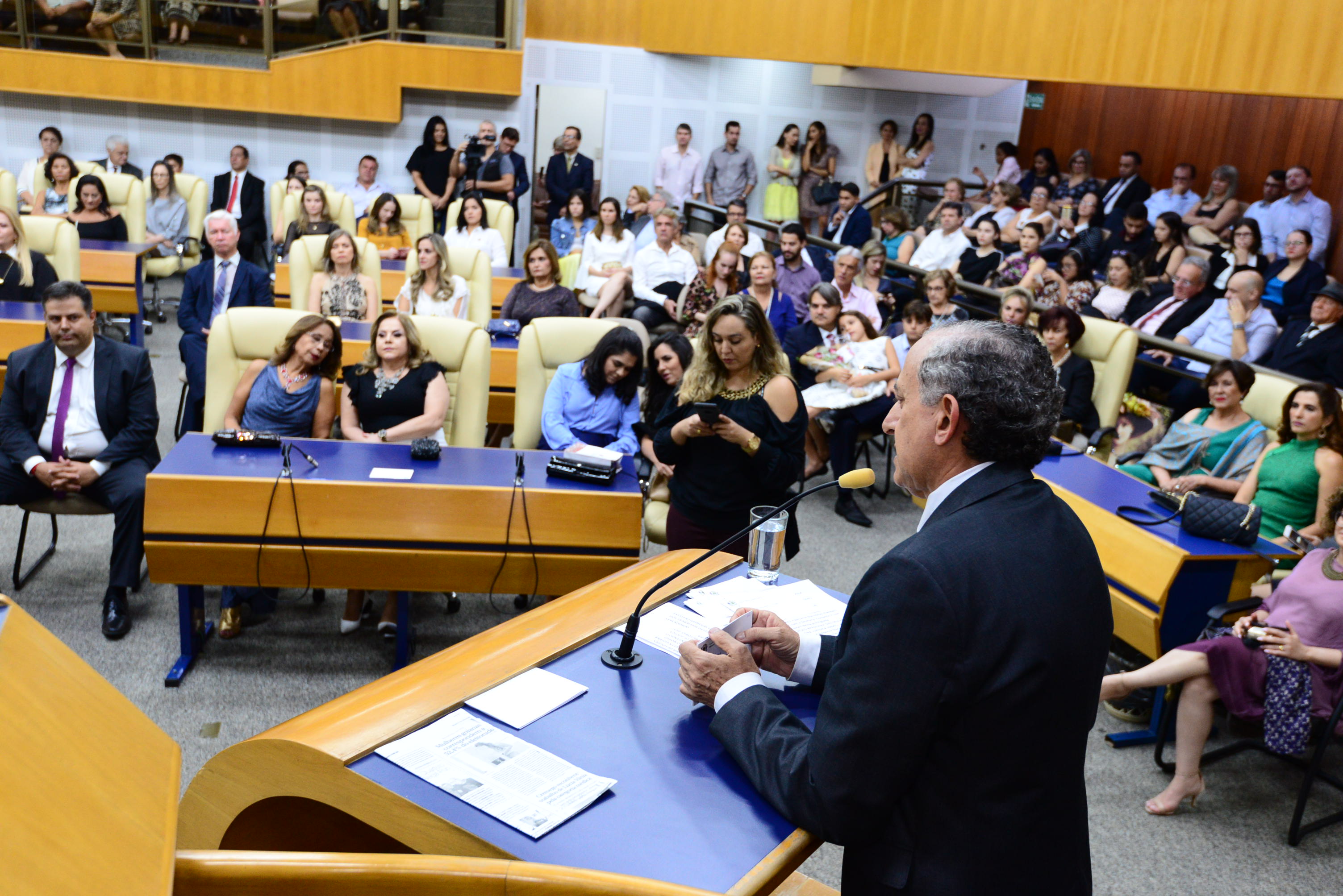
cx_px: 672
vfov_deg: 37.9
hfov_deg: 54.4
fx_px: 1306
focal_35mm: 35
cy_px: 448
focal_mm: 35
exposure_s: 1/60
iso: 2500
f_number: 5
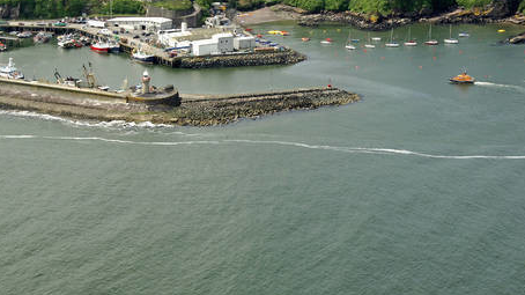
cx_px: 187
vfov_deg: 12.9
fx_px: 1304
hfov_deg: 22.7
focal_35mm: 94
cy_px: 94
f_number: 8
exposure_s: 1/1000
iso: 400
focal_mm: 45
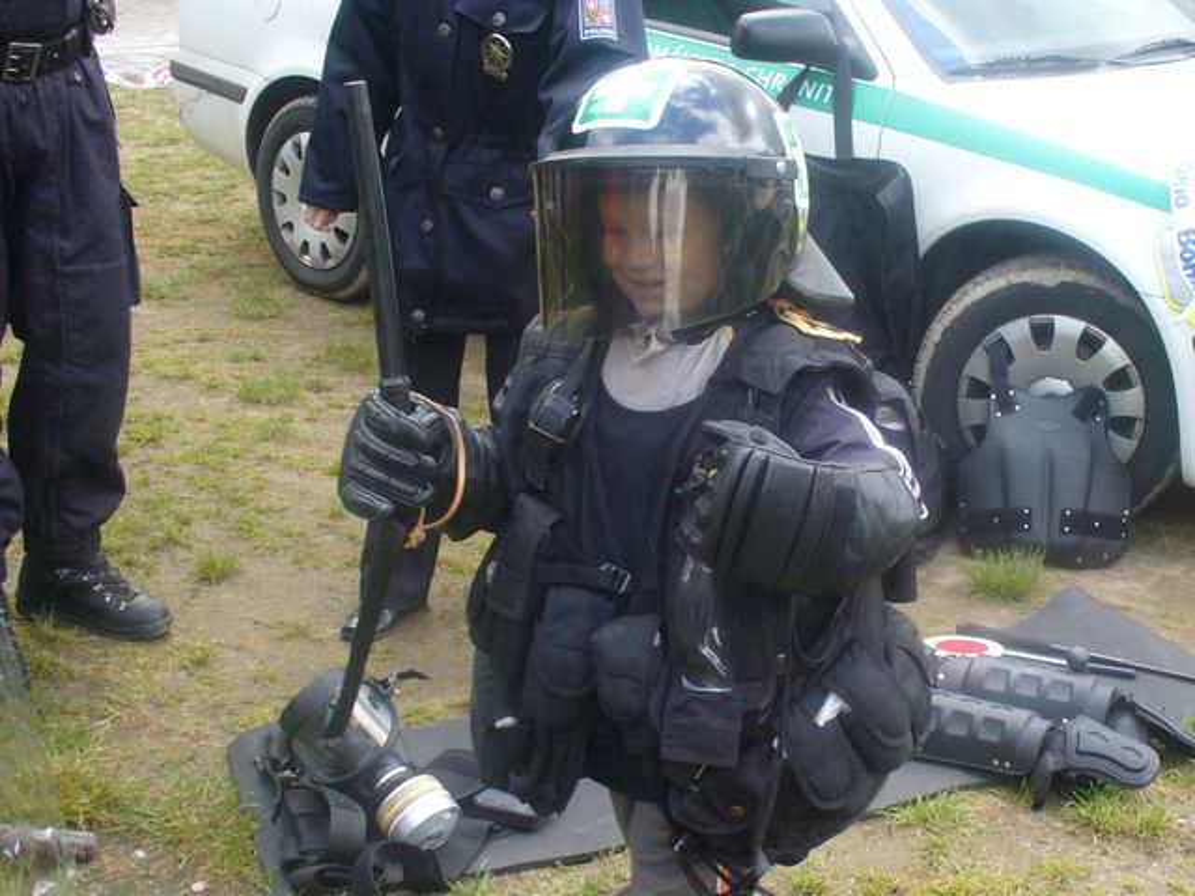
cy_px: 448
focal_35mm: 37
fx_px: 1277
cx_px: 598
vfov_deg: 38.7
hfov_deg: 50.1
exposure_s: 1/125
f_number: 2.8
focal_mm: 6.1
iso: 80
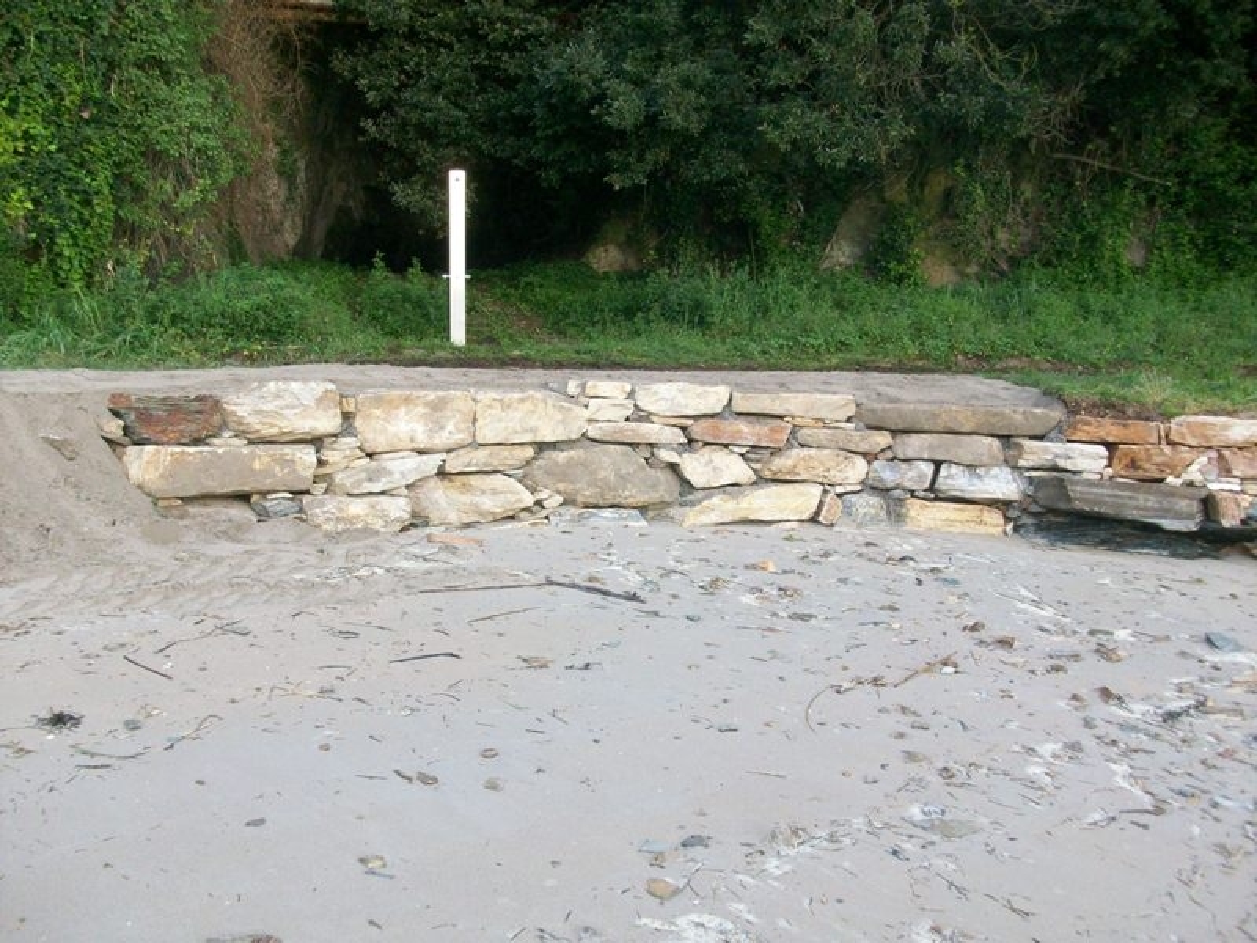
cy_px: 472
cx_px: 628
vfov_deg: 41.8
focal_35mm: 34
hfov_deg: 54.0
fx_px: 1235
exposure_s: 1/67
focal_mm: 5.7
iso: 160
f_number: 2.8
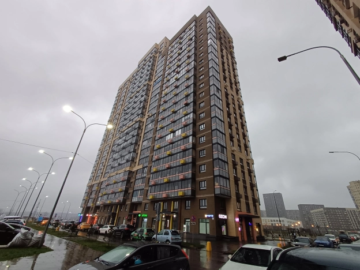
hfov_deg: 94.5
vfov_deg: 78.1
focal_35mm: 16
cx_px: 180
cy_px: 135
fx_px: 166
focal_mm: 1.64
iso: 64
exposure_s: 1/50
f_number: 2.2
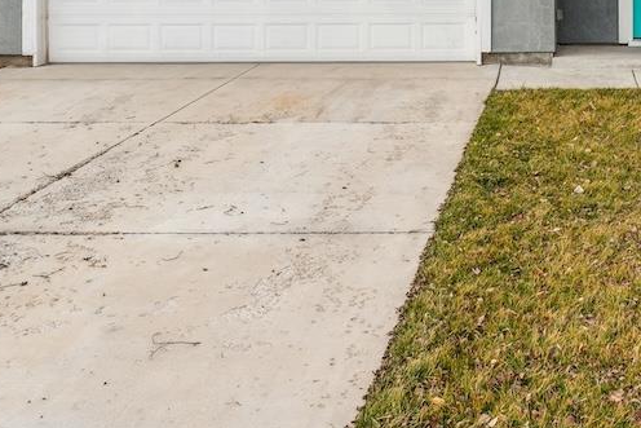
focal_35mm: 51
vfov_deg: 24.7
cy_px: -41
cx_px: 601
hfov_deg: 36.0
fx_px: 909
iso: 400
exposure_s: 1/125
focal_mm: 19.8
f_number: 13
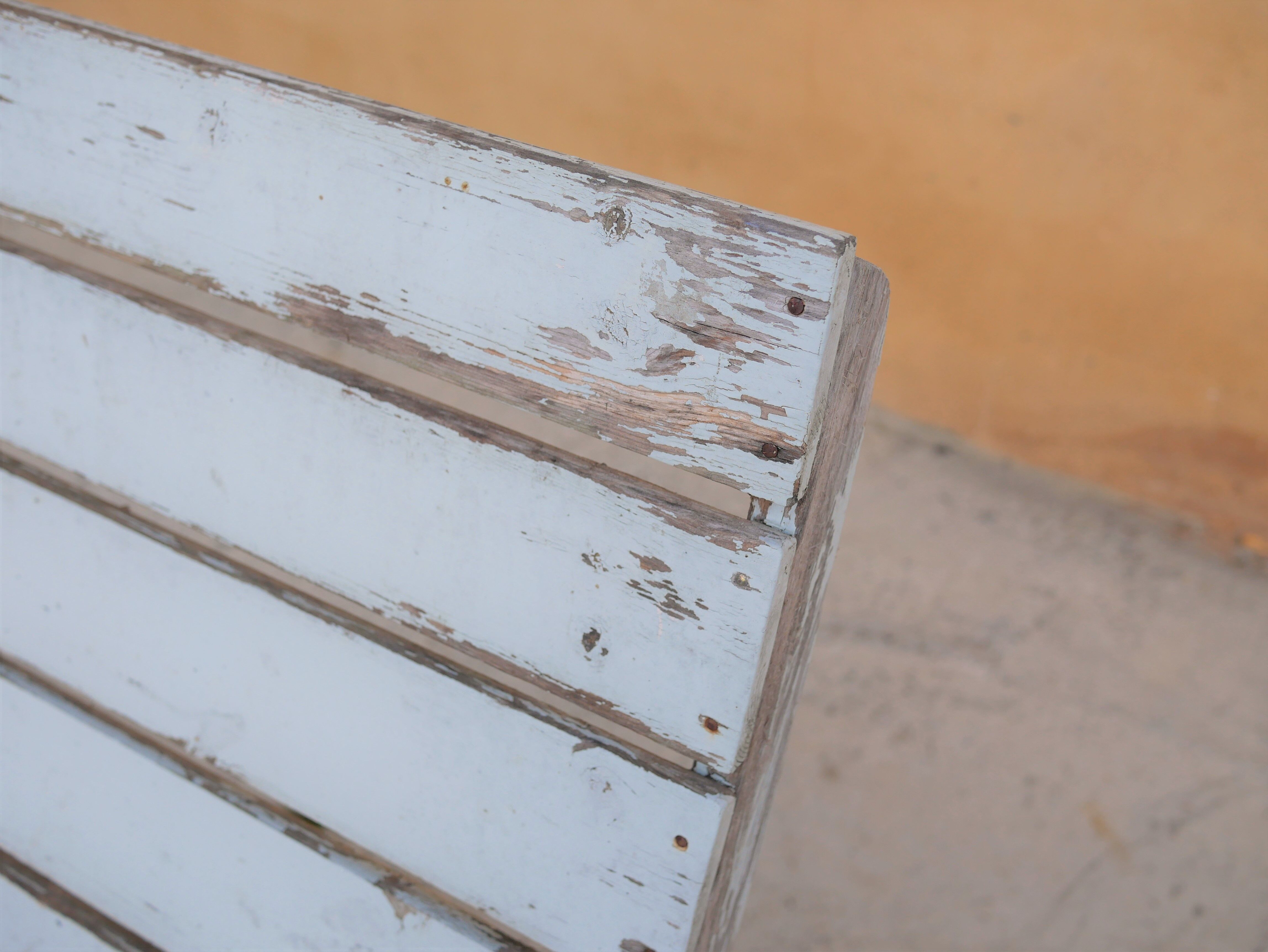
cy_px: 476
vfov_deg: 36.0
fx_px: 1466
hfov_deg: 46.8
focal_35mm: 40
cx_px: 634
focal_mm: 20
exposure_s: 1/400
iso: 200
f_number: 3.2
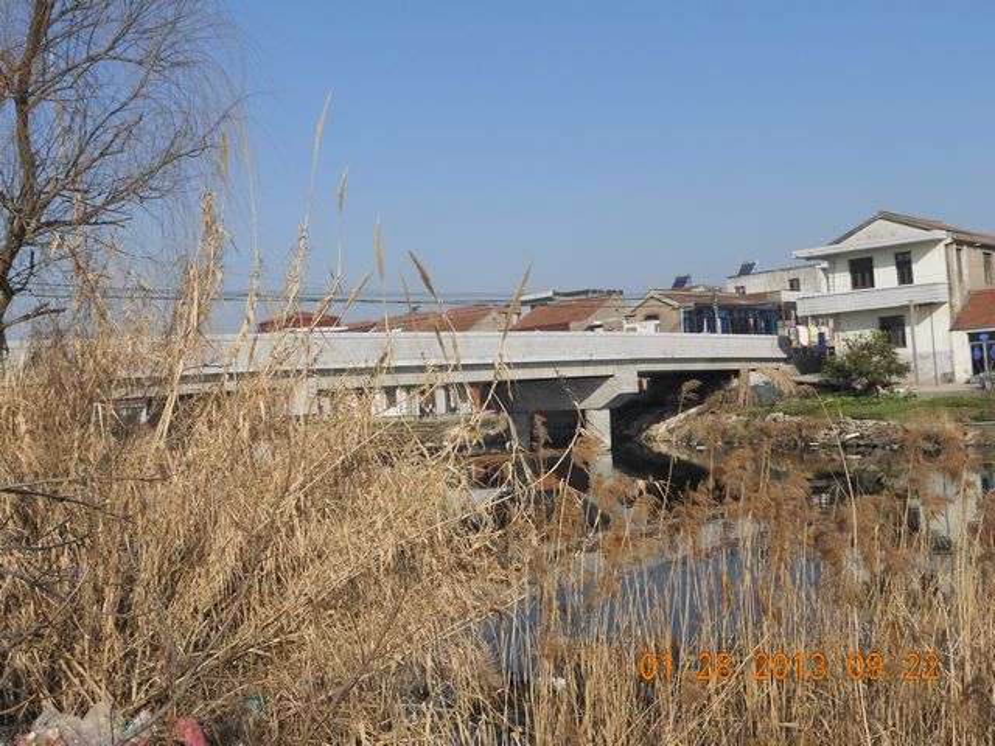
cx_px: 498
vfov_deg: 37.7
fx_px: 1092
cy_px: 373
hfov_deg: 49.0
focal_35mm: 38
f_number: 3.9
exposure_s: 1/1000
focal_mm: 6.9
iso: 80
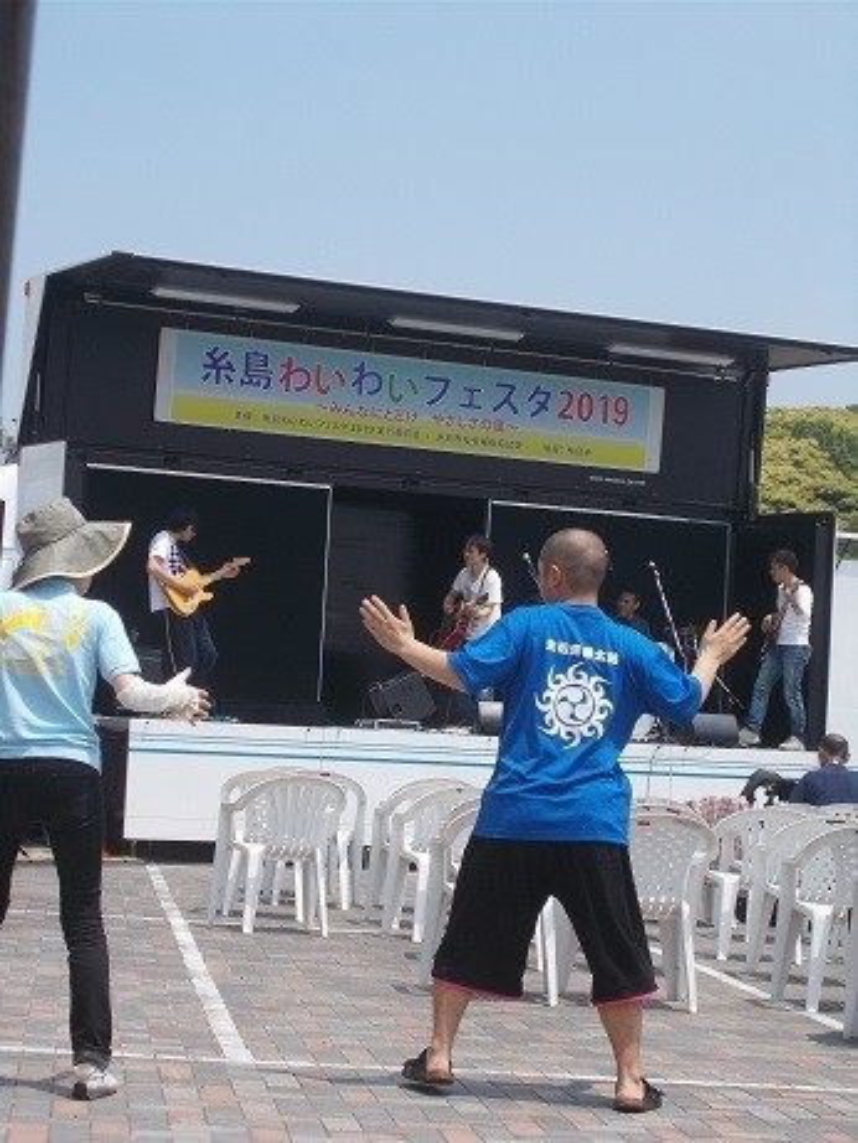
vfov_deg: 25.7
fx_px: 2511
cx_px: 429
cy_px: 572
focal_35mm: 76
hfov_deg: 19.4
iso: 80
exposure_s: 1/400
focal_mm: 13.5
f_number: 5.8
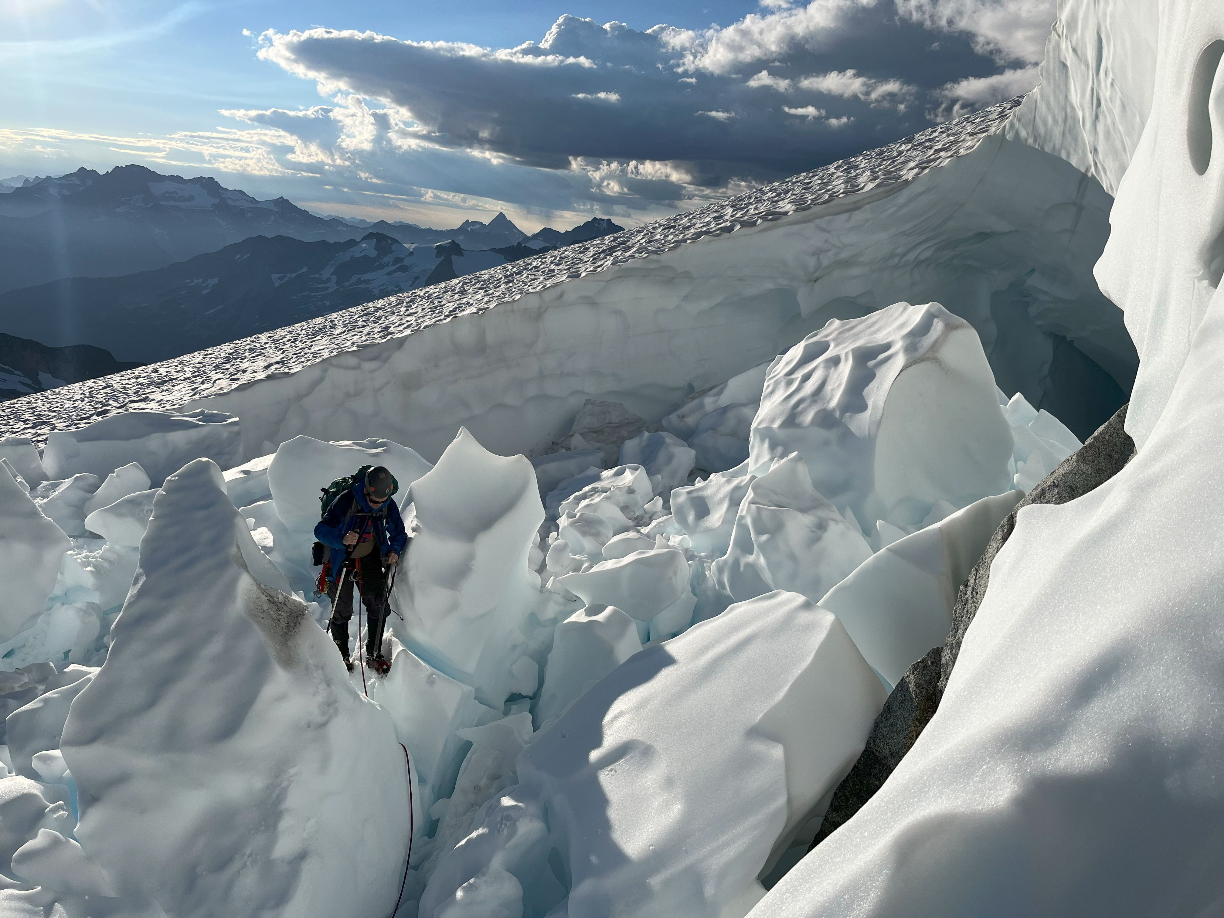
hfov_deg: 67.3
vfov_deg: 53.1
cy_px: 459
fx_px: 919
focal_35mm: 26
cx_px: 612
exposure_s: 1/9091
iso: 50
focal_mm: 5.1
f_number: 1.6
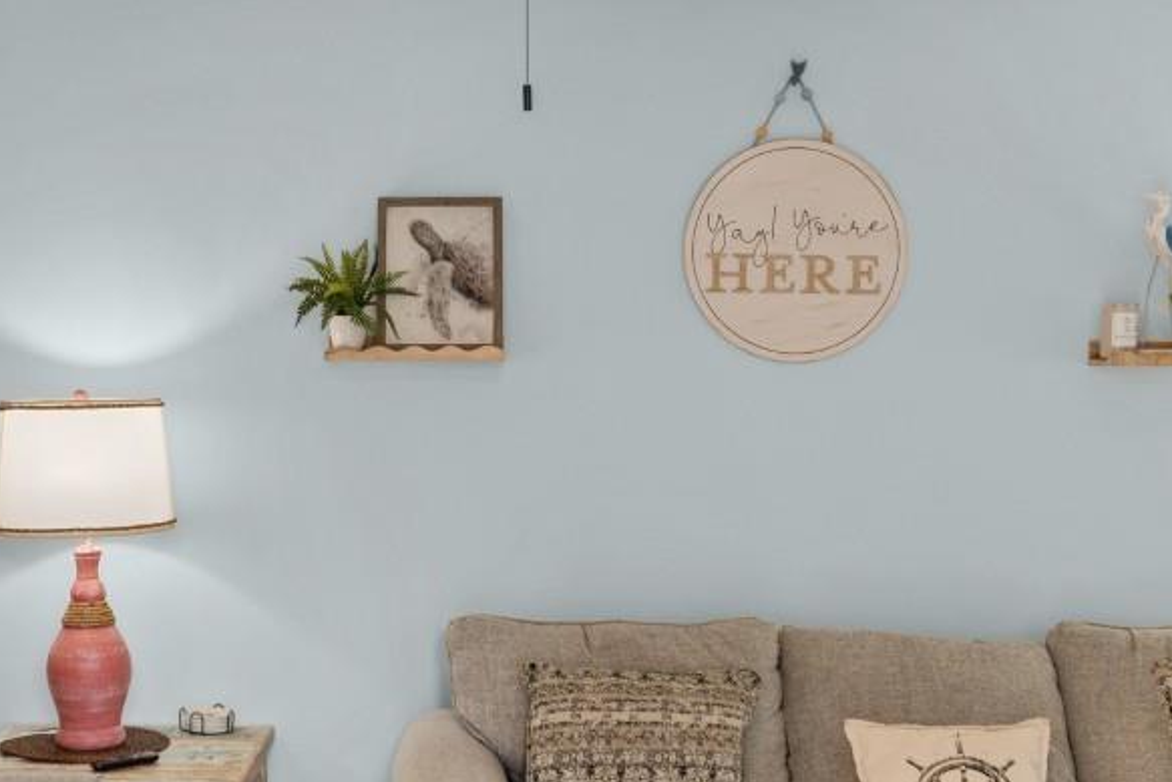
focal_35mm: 50
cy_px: 392
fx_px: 1628
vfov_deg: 27.0
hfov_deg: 39.3
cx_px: 438
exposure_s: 1/6
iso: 100
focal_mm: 12
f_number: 4.8
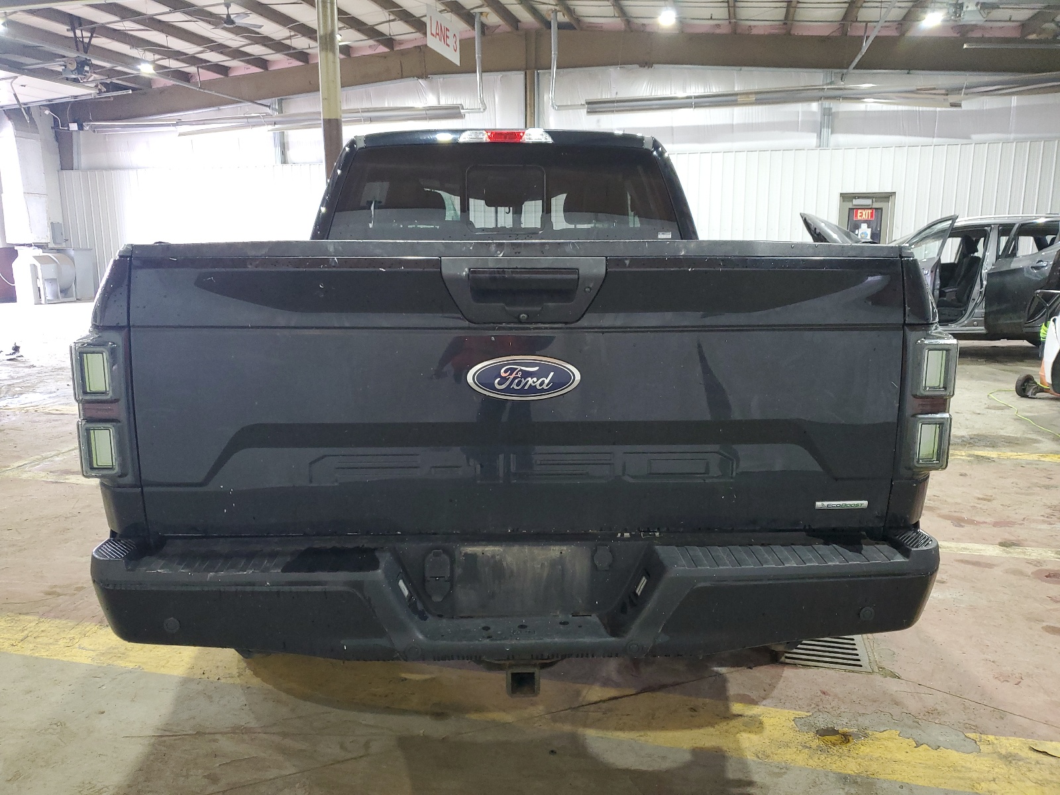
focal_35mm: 26
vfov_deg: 53.1
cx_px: 530
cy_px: 398
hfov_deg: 67.3
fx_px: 796
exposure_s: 1/60.2
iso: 164
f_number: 1.5
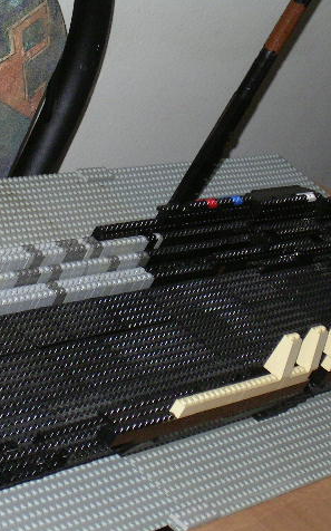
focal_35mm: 154
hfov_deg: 8.5
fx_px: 2225
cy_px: 266
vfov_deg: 13.6
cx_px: 136
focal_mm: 16.8
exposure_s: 1/90.2
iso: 147
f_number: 4.9
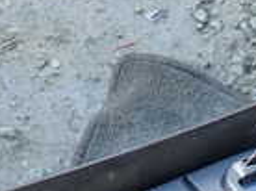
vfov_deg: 12.8
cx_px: 364
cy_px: 289
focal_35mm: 109
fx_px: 805
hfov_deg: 16.7
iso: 100
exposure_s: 1/60
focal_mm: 4.5
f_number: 2
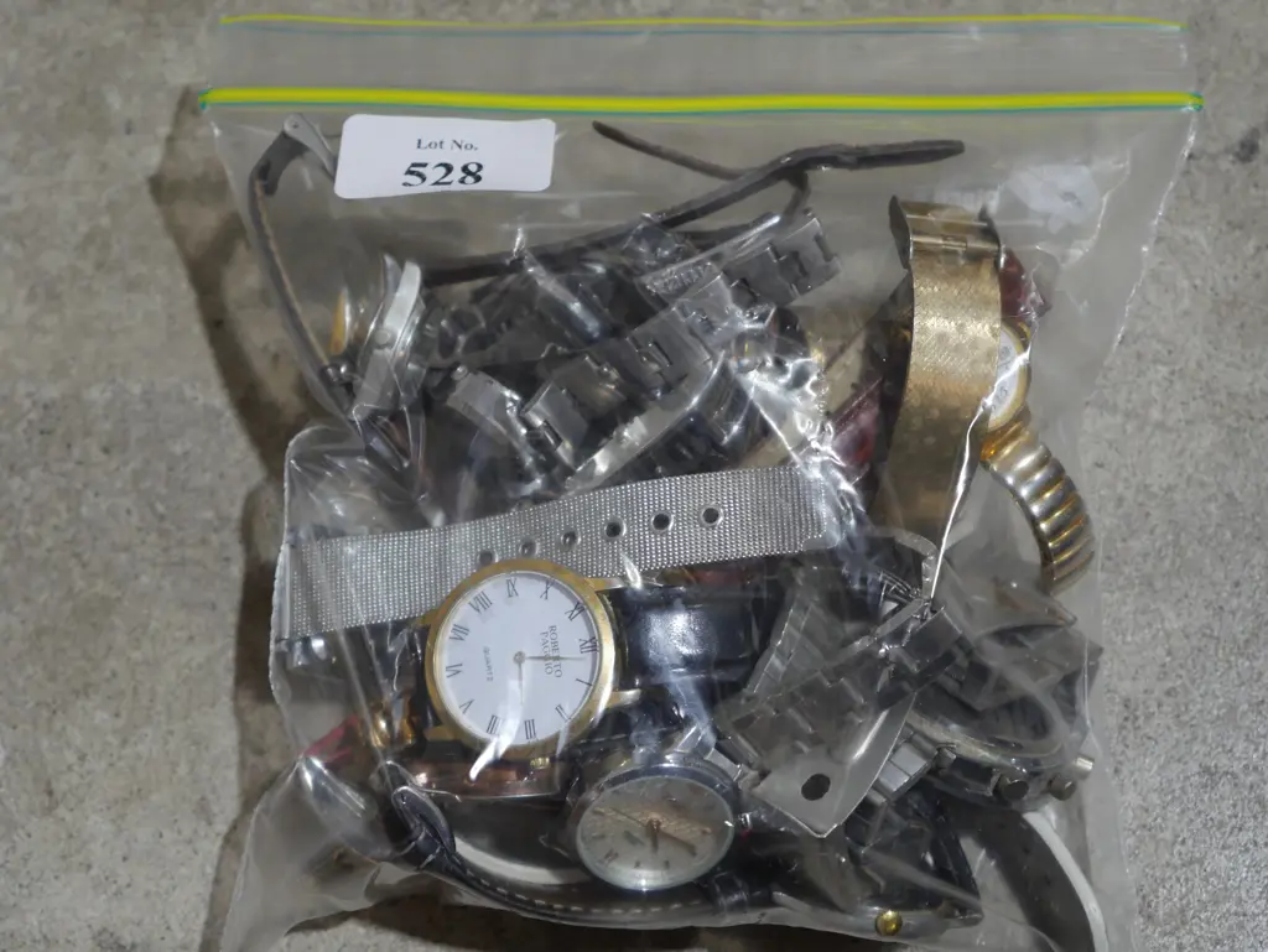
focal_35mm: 74
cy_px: 476
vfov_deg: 19.9
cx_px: 634
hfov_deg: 26.3
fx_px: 2712
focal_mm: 37
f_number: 5.5
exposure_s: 1/80
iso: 640
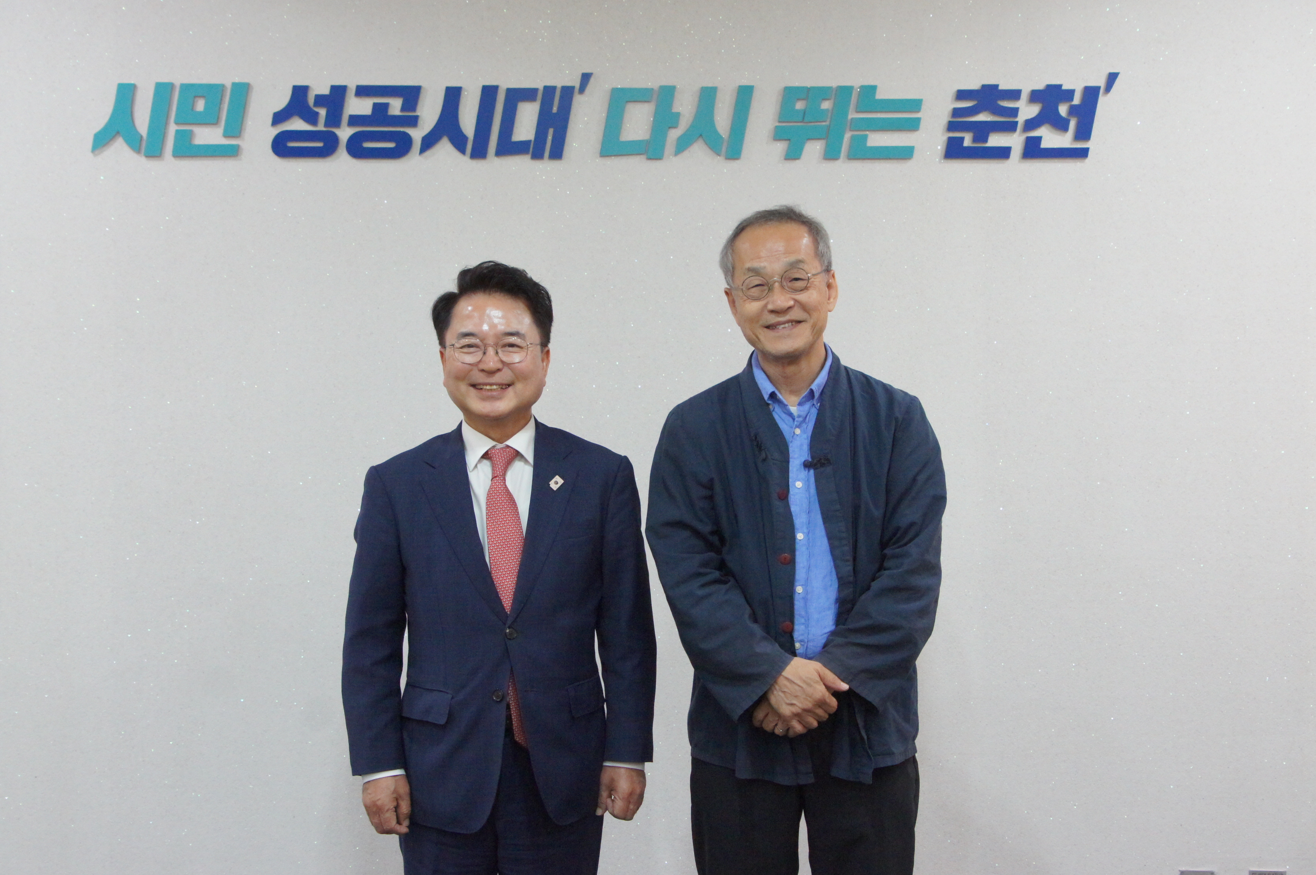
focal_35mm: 62
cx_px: 658
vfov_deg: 22.0
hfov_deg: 32.7
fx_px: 2246
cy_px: 438
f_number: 5.6
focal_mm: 41
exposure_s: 1/125
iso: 3200
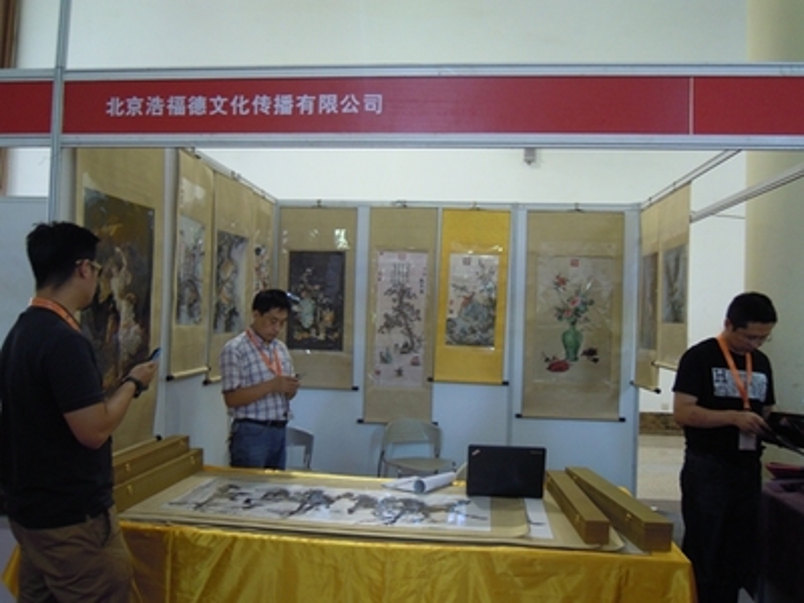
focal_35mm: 28
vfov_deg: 49.7
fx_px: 650
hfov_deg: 63.4
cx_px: 402
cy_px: 302
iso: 220
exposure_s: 1/30
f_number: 2.7
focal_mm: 5
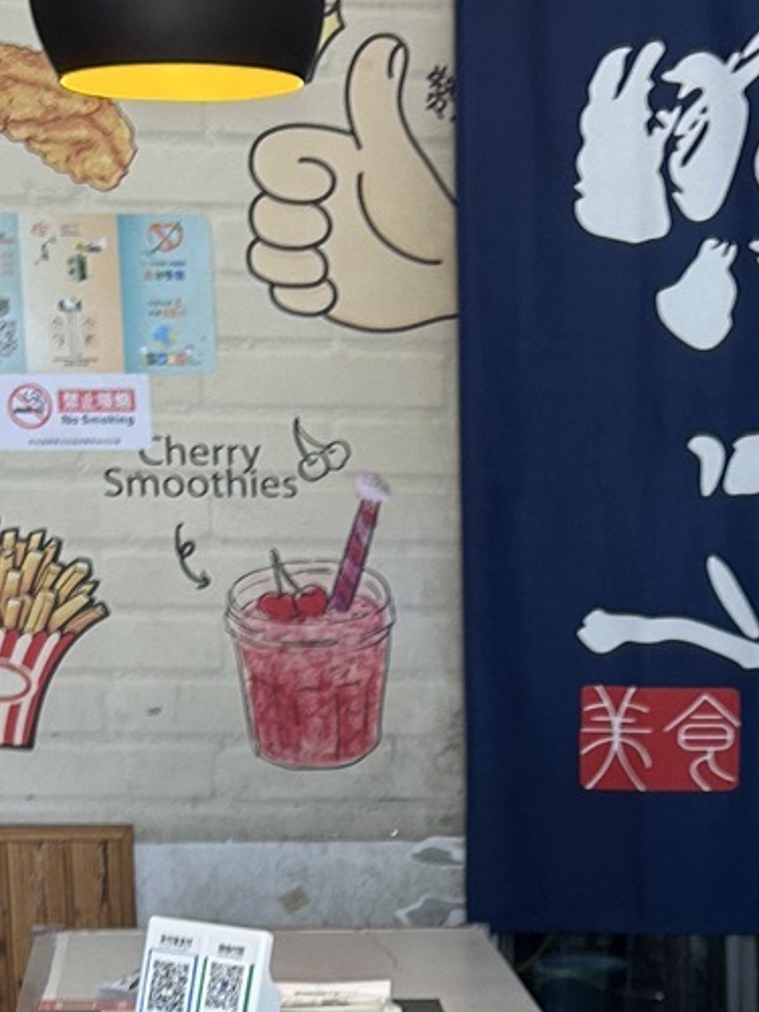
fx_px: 3040
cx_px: 670
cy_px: 1301
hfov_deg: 14.1
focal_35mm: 104
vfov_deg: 17.7
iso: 50
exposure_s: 1/100
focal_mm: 5.7
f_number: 1.5
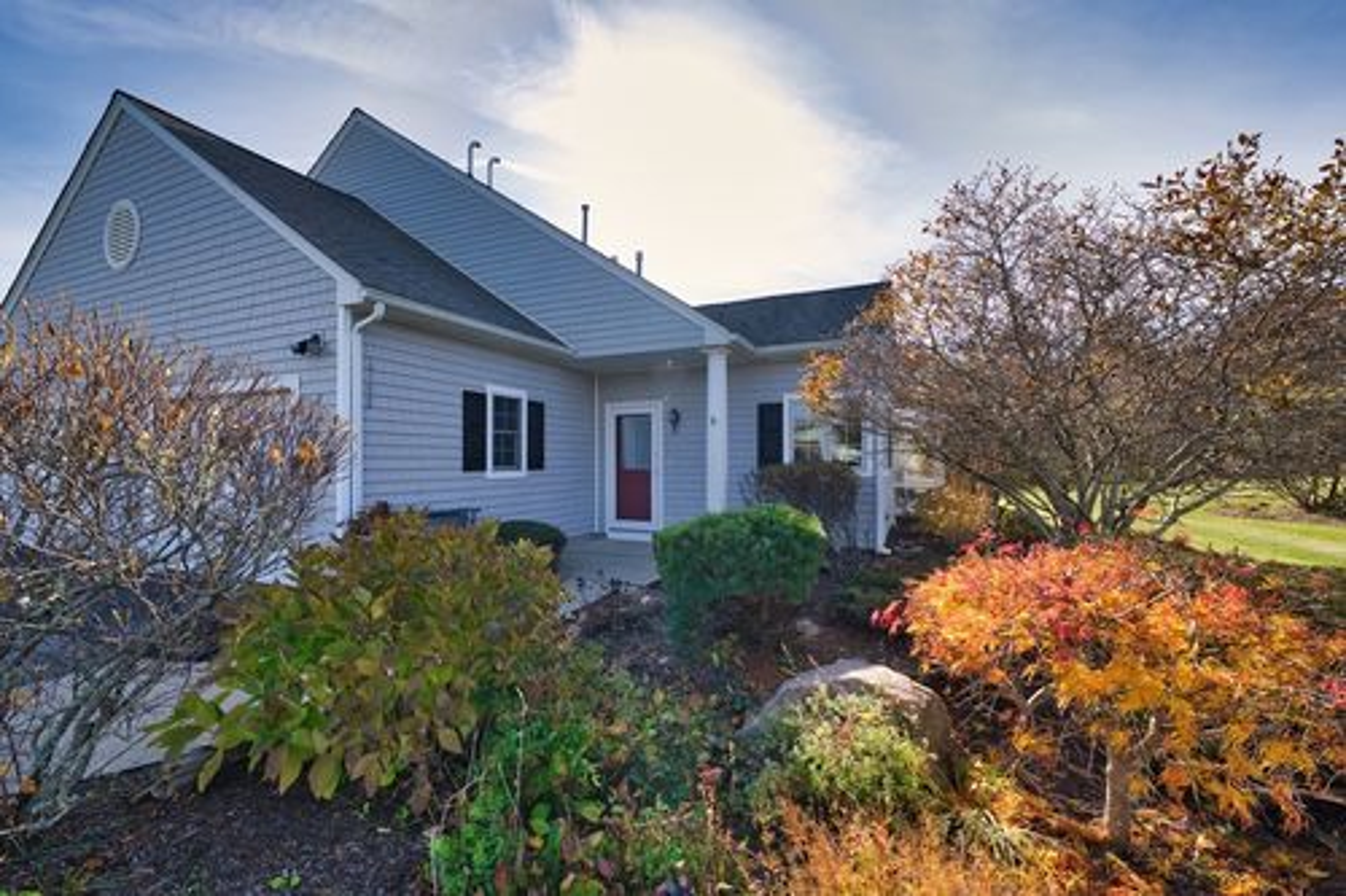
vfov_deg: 81.2
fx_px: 523
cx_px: 673
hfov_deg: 104.3
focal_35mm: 14
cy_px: 448
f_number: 5
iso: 100
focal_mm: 14
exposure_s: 1/320
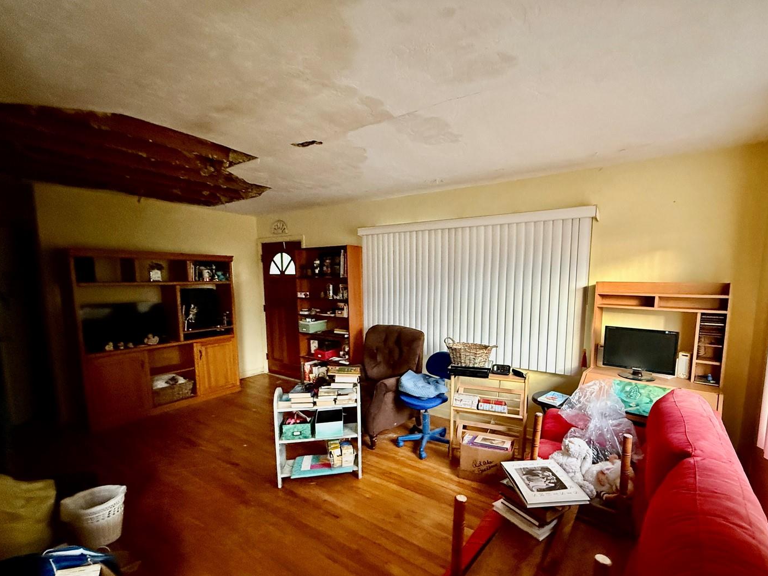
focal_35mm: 16
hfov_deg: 94.1
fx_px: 355
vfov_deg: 77.8
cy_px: 320
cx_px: 427
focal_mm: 2.22
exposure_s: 1/60
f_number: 2.2
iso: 800
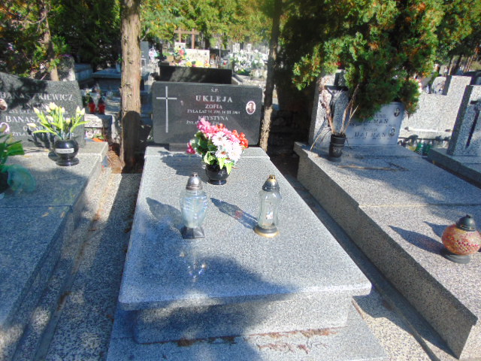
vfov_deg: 54.9
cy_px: 180
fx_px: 347
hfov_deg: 69.4
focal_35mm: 25
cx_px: 240
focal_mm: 4.5
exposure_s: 1/640
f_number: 3
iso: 80
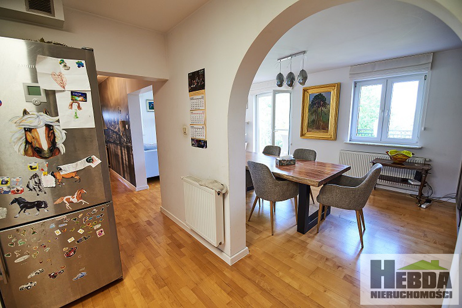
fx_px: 193
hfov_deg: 100.4
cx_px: 231
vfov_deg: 77.4
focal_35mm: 15
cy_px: 154
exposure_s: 1/100
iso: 400
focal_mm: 15
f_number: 3.2
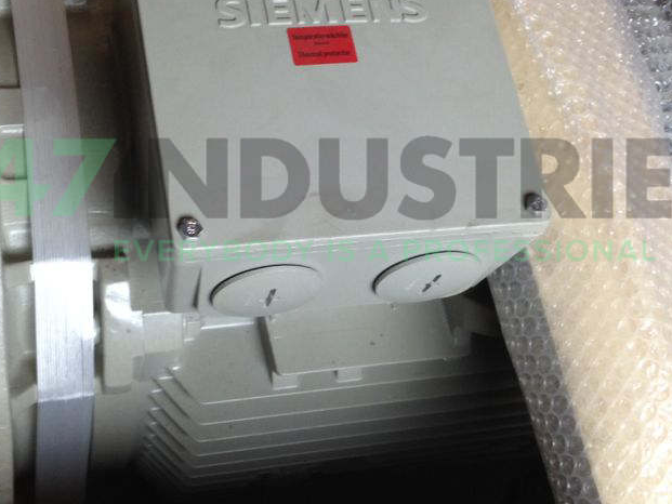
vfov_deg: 21.6
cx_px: 321
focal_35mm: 68
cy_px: 201
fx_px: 1320
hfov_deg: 28.6
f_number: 2.4
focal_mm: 4.12
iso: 50
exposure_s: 1/20
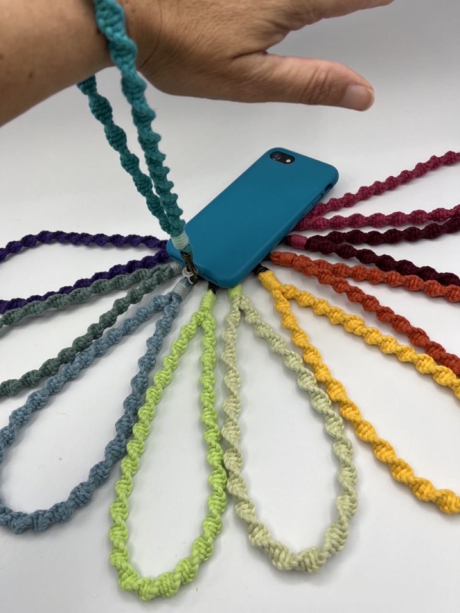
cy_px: 306
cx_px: 230
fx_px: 461
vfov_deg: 67.3
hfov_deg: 53.1
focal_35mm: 26
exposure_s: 1/307
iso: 50
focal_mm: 5.1
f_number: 1.6
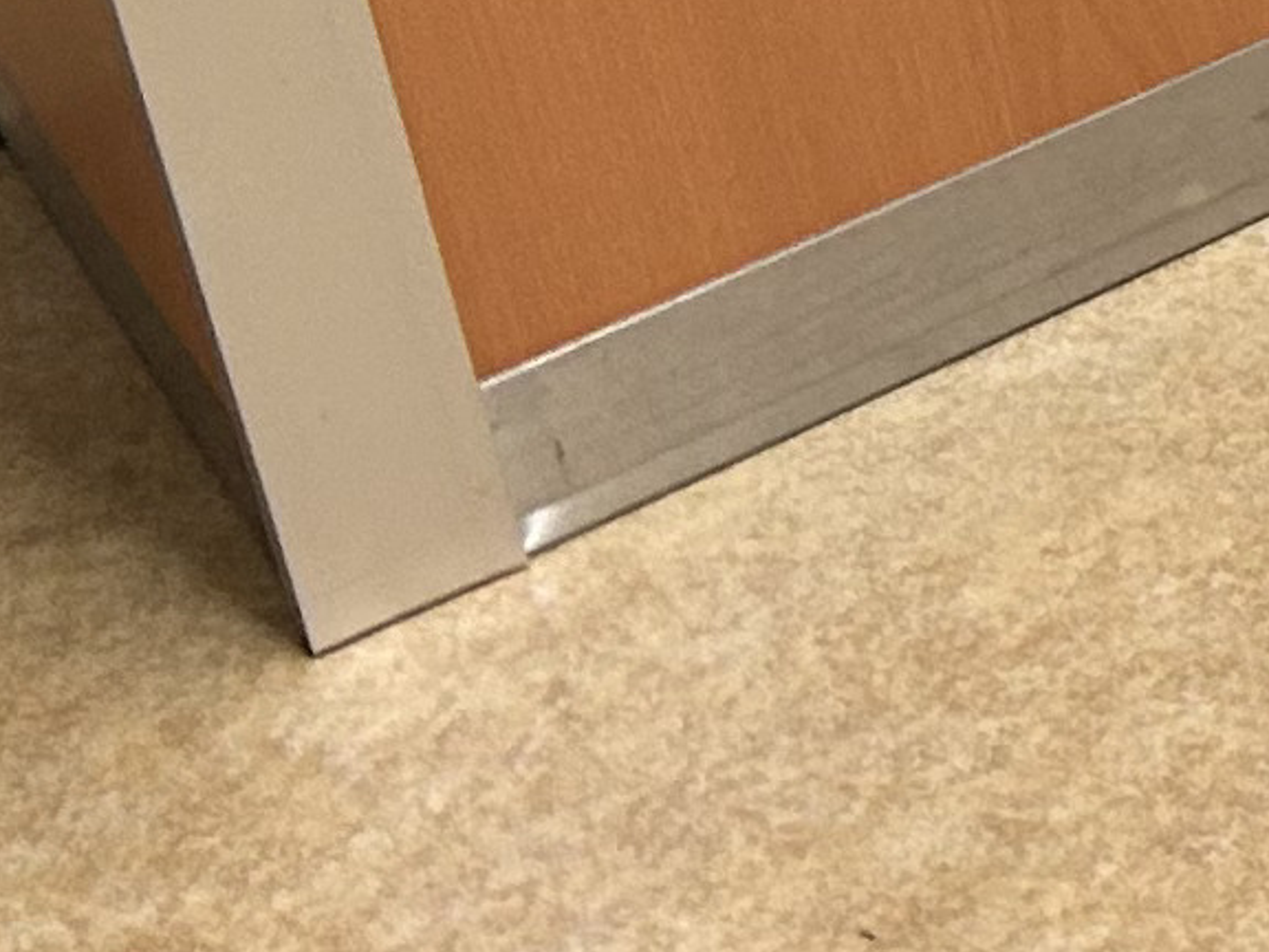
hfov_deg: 8.6
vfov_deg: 7.6
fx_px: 6672
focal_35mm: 182
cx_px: 4036
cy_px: -1388
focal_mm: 5.7
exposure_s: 1/120
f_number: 1.5
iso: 64
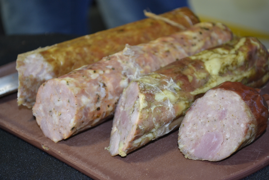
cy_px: 90
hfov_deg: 24.6
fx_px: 616
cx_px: 134
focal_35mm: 82
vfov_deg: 16.6
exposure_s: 1/60
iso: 1250
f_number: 5.6
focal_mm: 55
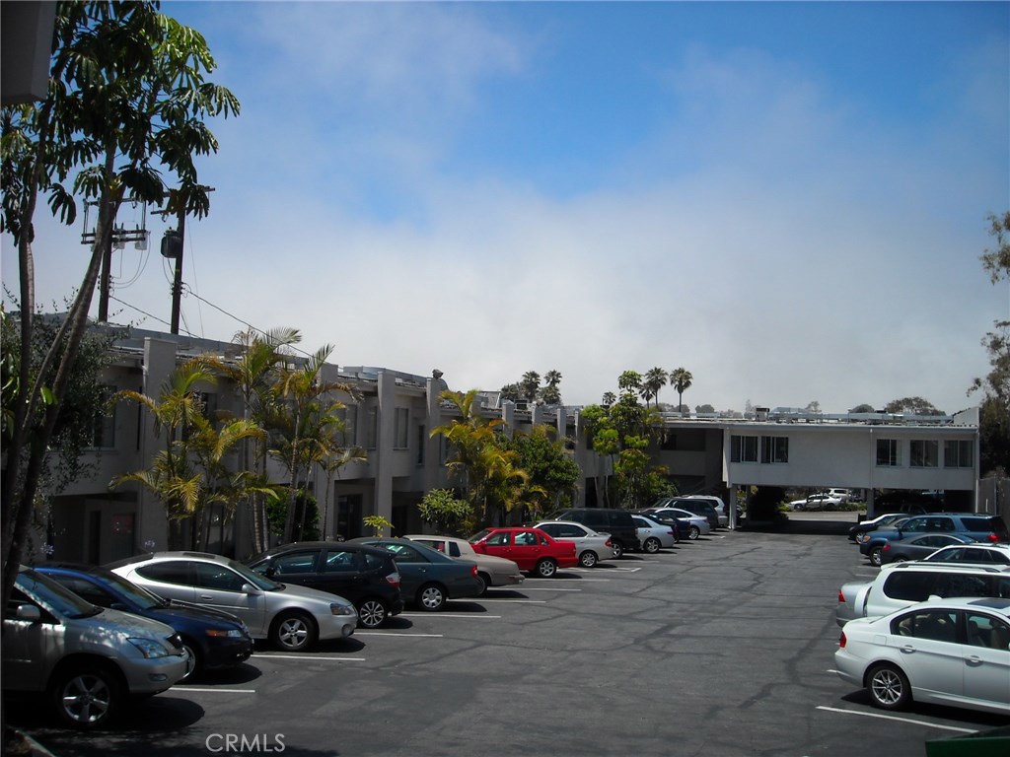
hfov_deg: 52.6
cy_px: 378
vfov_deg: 40.7
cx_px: 505
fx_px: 1021
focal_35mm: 35
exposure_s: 1/478
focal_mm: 5.7
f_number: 5.6
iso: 64
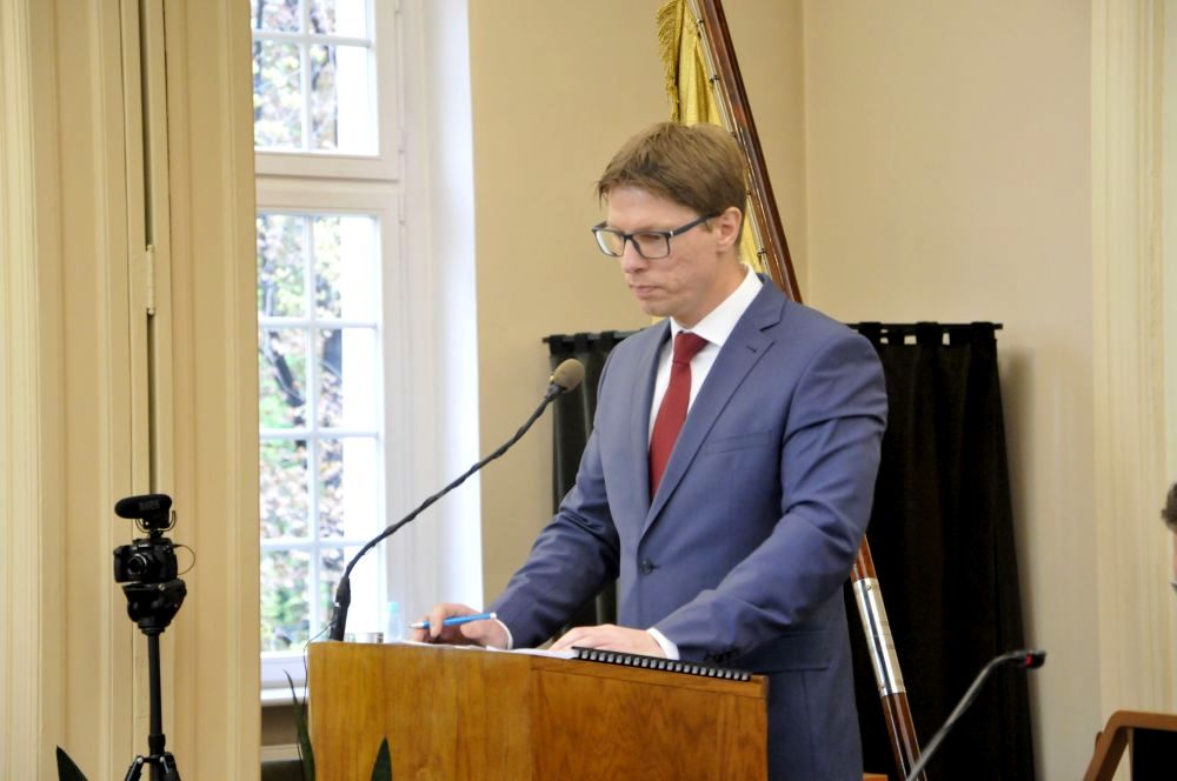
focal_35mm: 120
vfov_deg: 11.4
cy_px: 390
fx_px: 3918
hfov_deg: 17.1
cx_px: 588
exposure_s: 1/30
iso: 2000
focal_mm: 80
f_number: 5.3
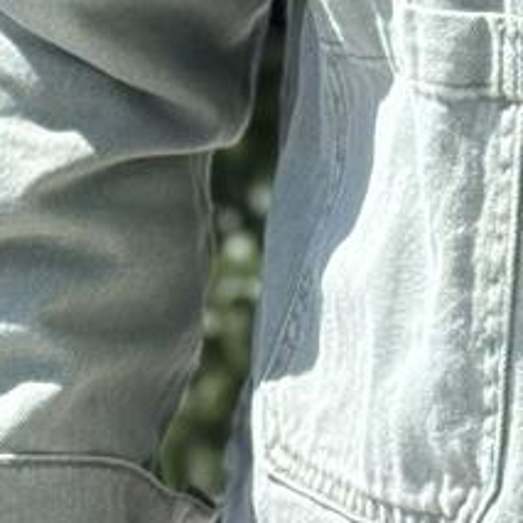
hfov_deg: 6.5
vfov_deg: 6.5
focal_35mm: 265
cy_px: -232
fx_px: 4530
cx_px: 847
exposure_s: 1/379
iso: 64
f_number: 1.78
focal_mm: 6.76
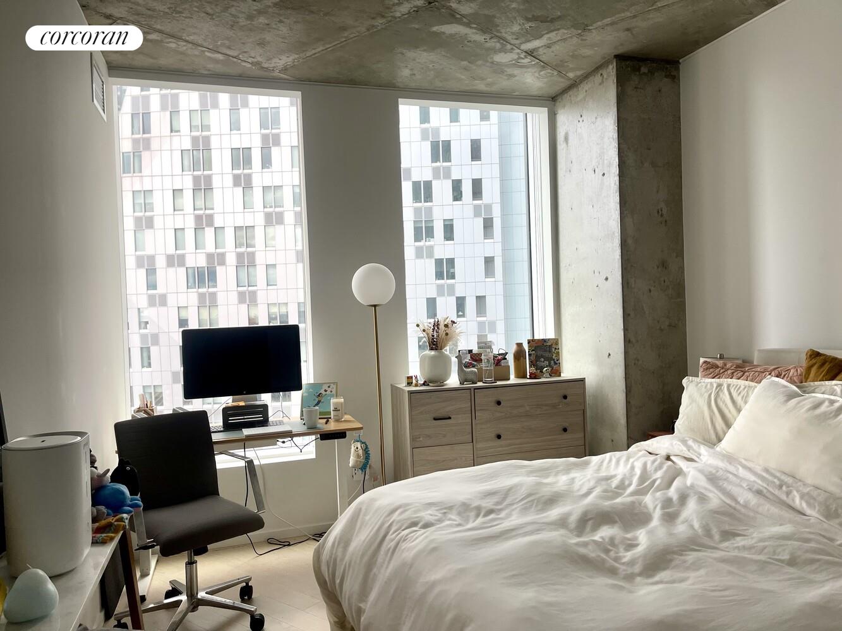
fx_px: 608
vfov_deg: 54.9
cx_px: 421
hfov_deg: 69.4
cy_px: 316
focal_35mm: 25
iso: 50
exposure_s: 1/120
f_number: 1.6
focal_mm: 5.1
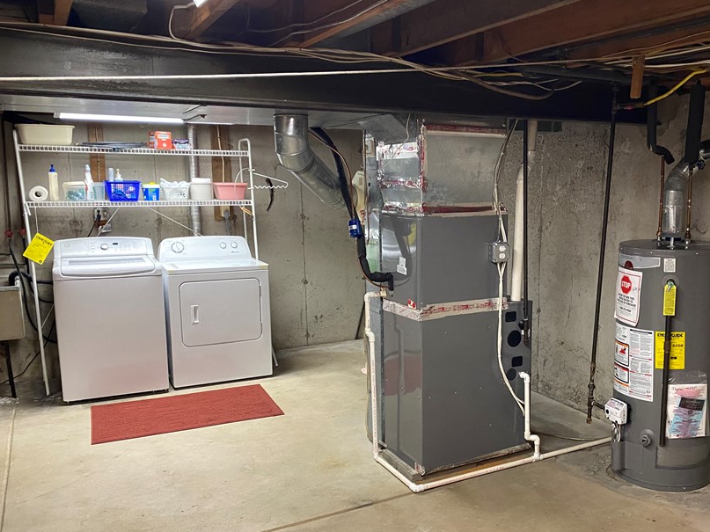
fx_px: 677
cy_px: 297
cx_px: 446
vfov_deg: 42.9
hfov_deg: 54.7
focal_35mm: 33
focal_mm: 4.25
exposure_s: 1/60
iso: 320
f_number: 1.8
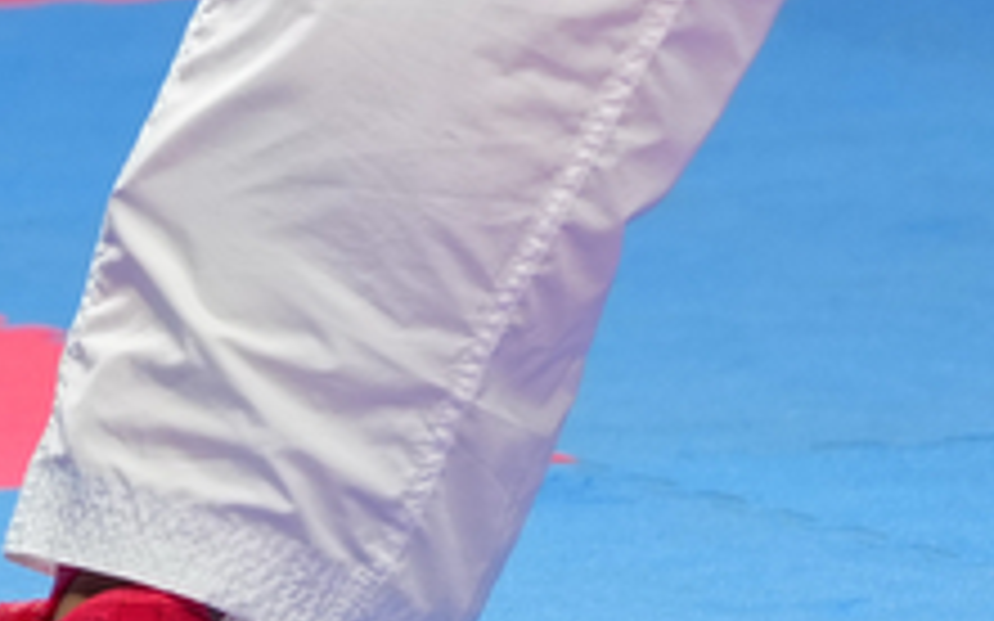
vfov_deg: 1.3
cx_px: -693
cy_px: -1377
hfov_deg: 2.1
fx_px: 27029
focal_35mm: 998
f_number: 2.8
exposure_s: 1/1000
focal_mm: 135
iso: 500
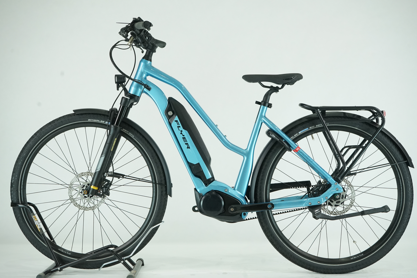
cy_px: 139
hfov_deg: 35.6
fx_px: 649
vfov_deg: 24.2
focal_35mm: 56
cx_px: 208
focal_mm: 56
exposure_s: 1/200
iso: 2500
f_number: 8
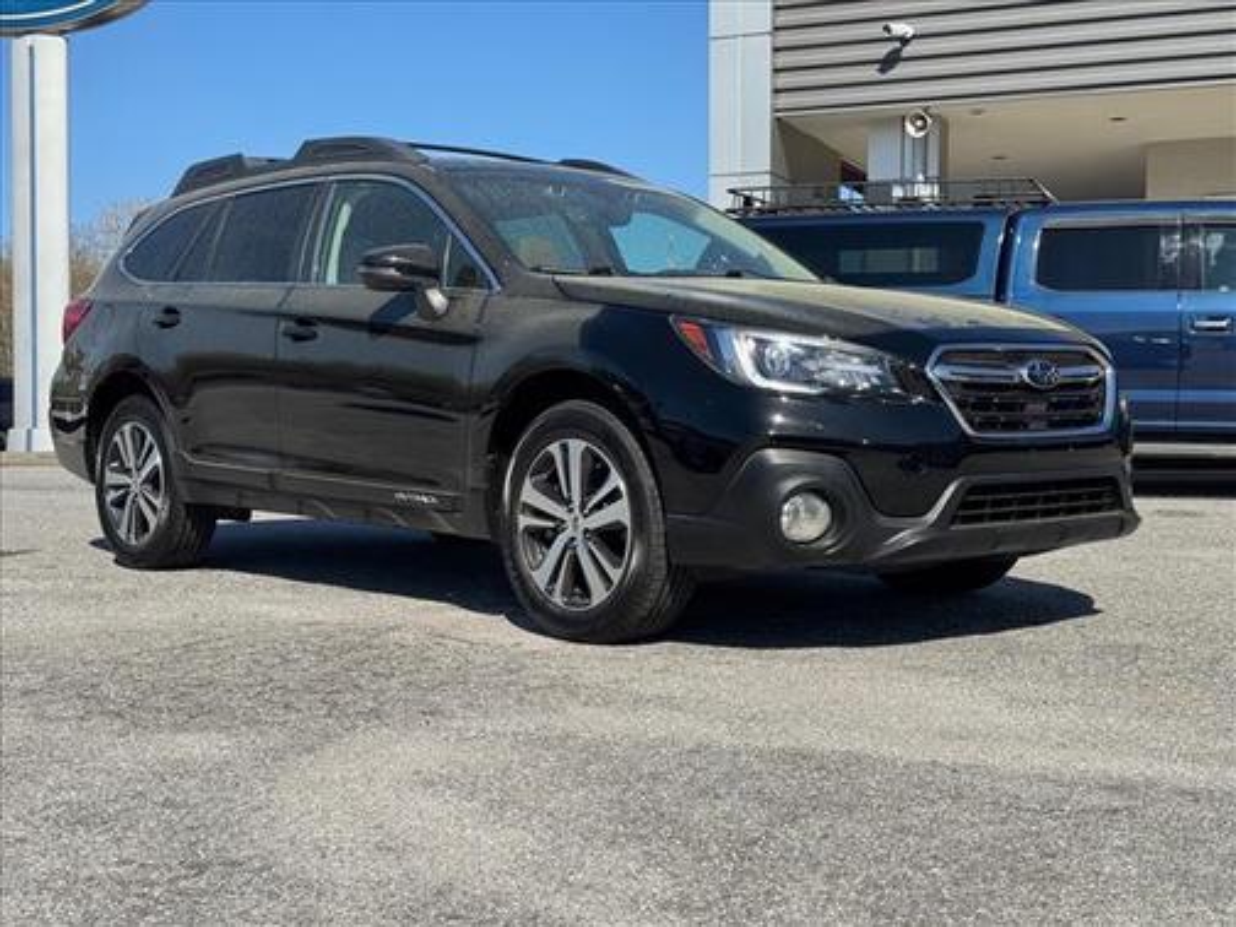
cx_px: 618
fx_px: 1714
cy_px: 464
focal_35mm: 48
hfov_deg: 39.7
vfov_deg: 30.3
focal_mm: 6.76
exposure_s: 1/4608
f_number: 1.78
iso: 64
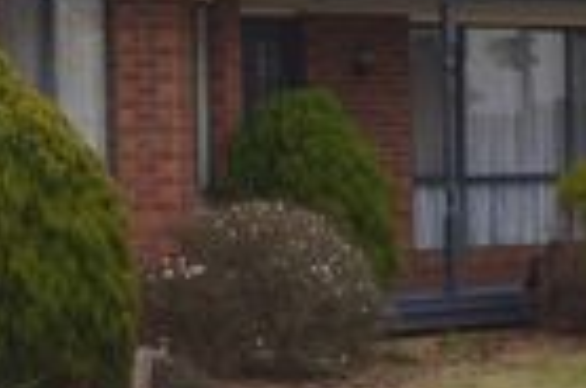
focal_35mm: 132
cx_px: 489
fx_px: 2144
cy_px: 95
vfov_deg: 10.3
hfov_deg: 15.4
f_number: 5.6
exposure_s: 1/200
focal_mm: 26
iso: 100
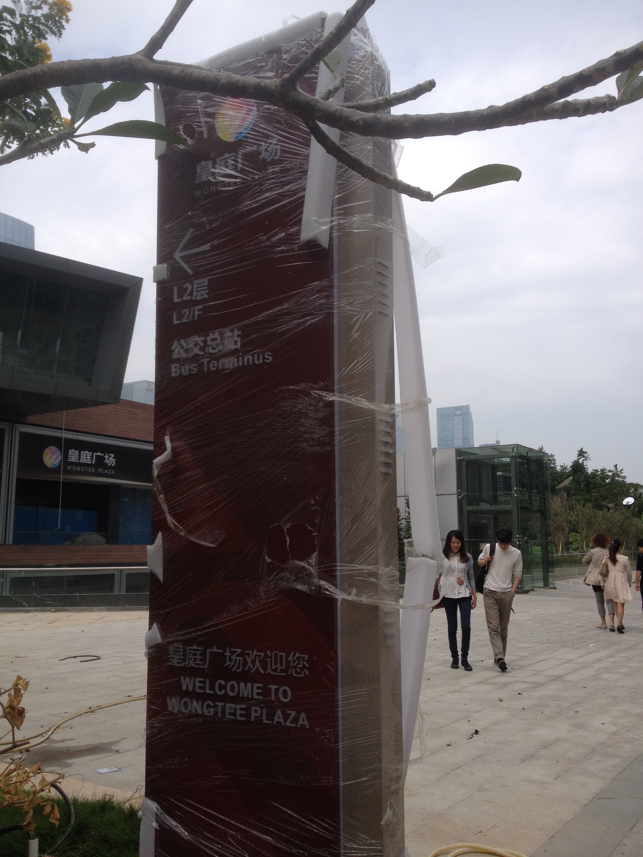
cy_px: 428
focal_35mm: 35
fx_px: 867
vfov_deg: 52.6
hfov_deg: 40.7
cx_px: 322
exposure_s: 1/1416
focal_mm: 4.28
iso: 50
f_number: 2.4
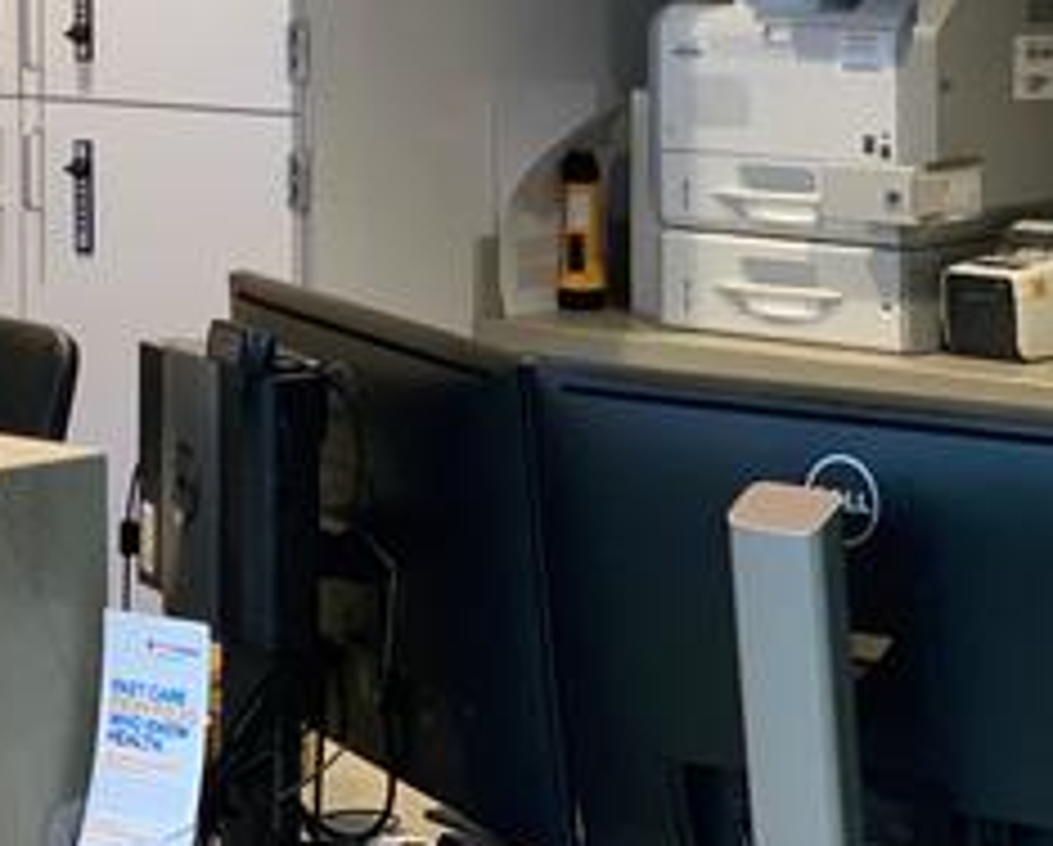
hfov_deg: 14.2
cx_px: 110
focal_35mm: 134
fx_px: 4183
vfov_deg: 11.3
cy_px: -184
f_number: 2.4
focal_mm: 6
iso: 160
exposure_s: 1/60
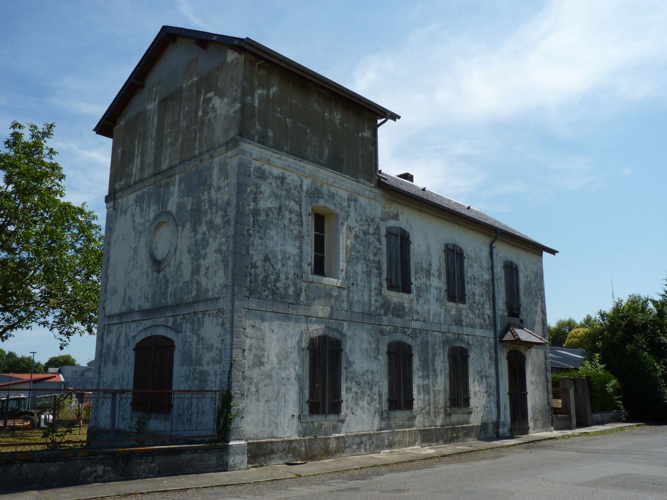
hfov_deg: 56.8
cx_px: 334
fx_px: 617
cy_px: 250
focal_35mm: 32
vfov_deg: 44.2
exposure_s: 1/1000
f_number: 3.6
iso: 80
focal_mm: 5.8
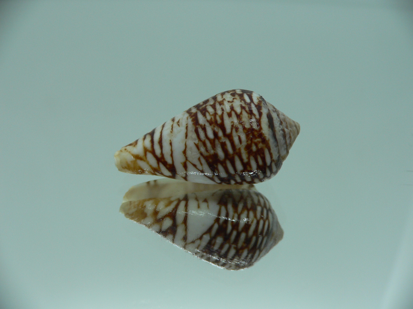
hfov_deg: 52.6
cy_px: 154
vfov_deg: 40.7
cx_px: 206
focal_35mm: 35
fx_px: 418
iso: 80
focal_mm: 4.6
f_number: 2.8
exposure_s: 1/60
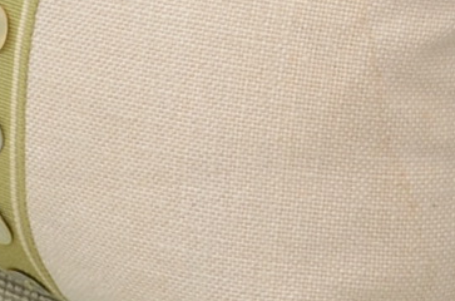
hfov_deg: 4.5
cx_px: 483
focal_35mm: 458
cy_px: 118
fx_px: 5778
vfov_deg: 3.0
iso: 320
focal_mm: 45
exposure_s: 1/125
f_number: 11
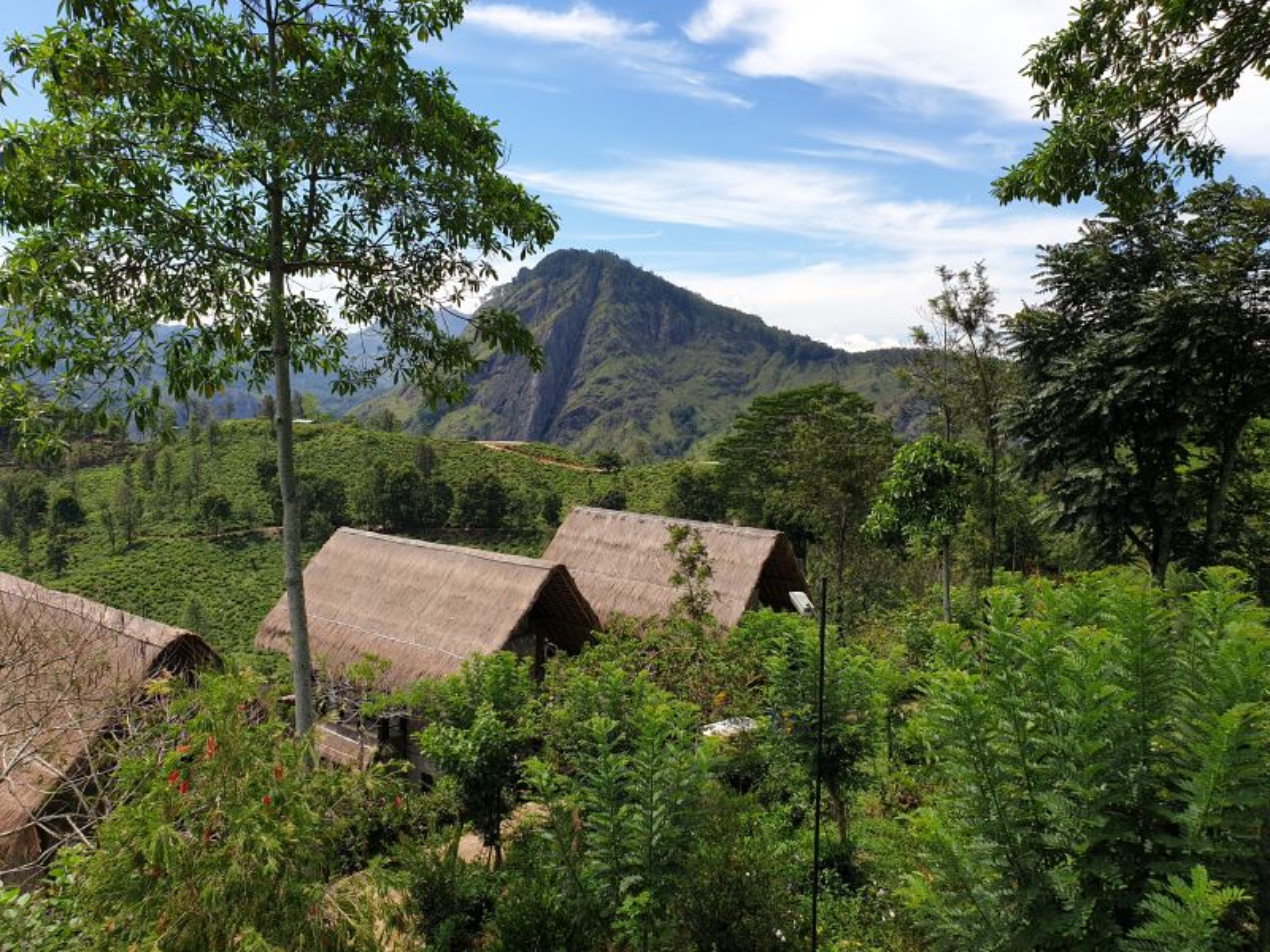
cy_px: 476
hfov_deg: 67.3
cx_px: 635
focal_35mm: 26
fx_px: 954
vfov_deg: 53.1
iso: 50
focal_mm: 4.3
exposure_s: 1/1079
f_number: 2.4
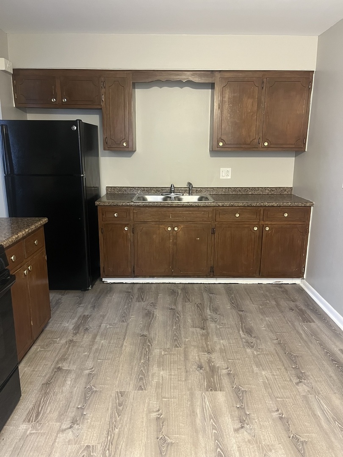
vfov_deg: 67.3
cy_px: 228
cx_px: 172
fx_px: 344
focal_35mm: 26
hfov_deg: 53.1
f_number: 1.6
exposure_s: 1/40
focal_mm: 5.1
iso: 400
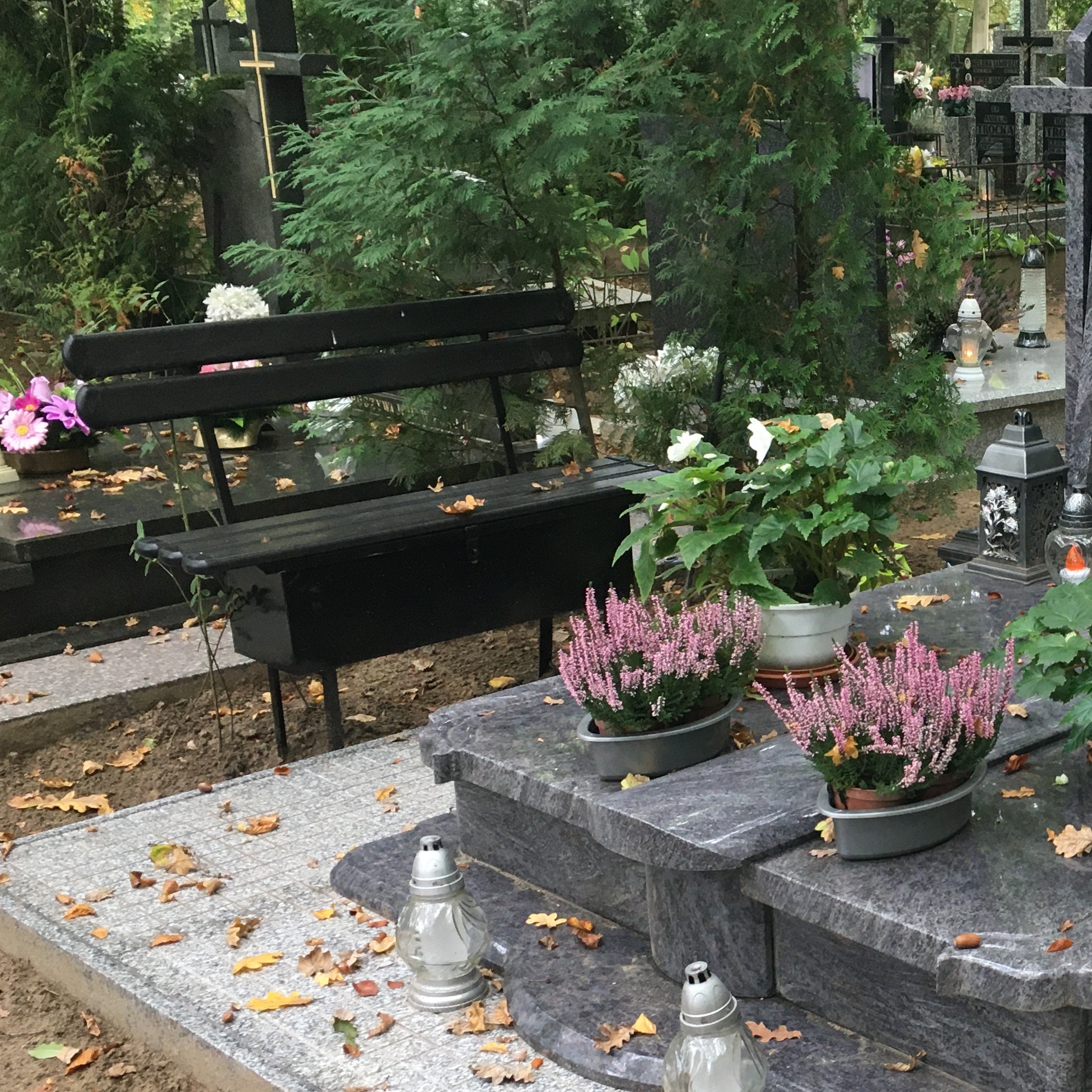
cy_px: 753
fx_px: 1892
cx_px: 1051
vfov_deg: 31.9
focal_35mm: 53
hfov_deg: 30.3
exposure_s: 1/33
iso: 50
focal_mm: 4.15
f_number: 2.2
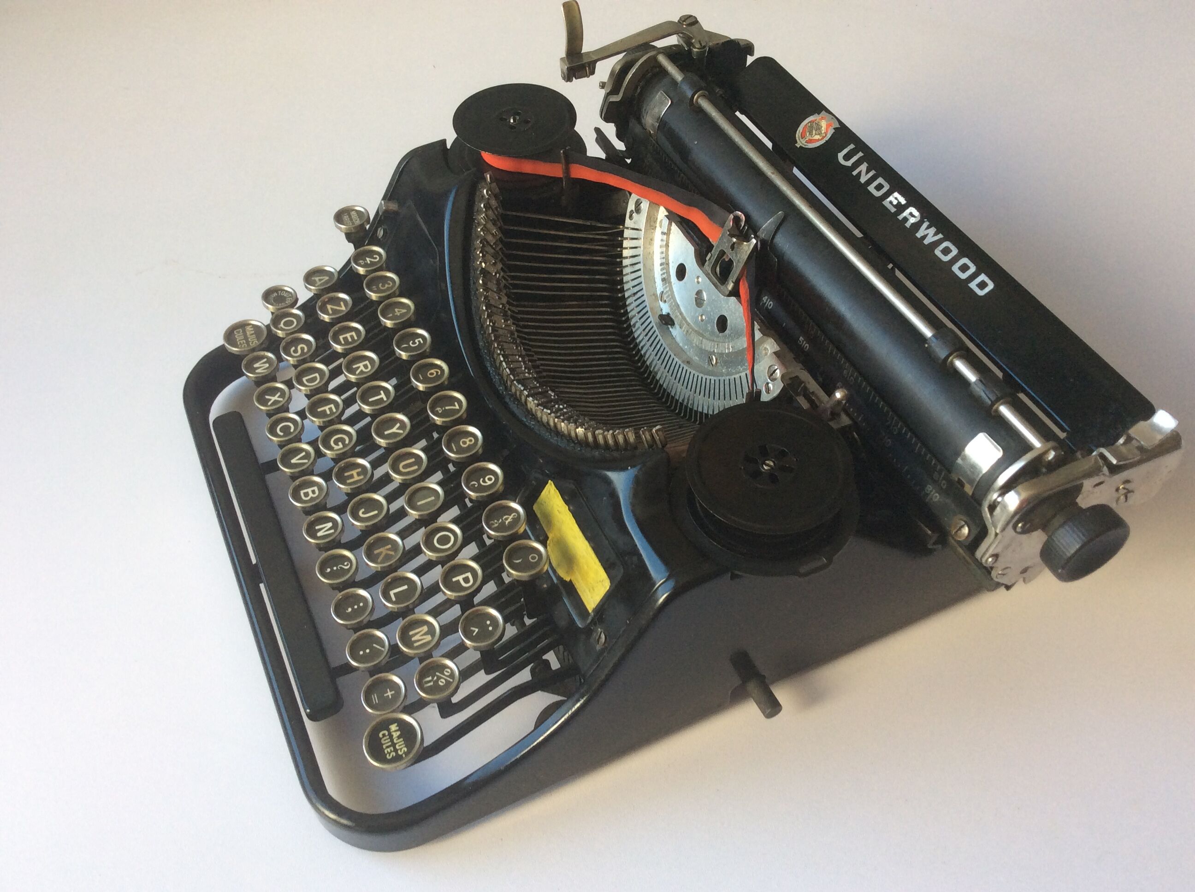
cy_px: 446
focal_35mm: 32
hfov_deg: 56.9
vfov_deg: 44.1
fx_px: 1103
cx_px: 598
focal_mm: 3.3
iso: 40
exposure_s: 1/50
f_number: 2.4
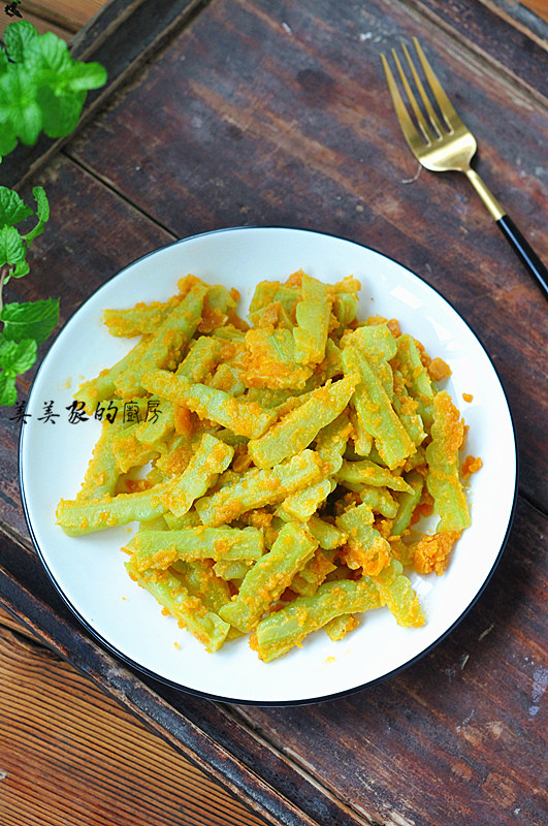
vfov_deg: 27.0
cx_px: 274
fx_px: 1718
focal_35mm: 75
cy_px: 413
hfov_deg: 18.1
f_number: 3.5
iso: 800
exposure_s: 1/80
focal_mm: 50
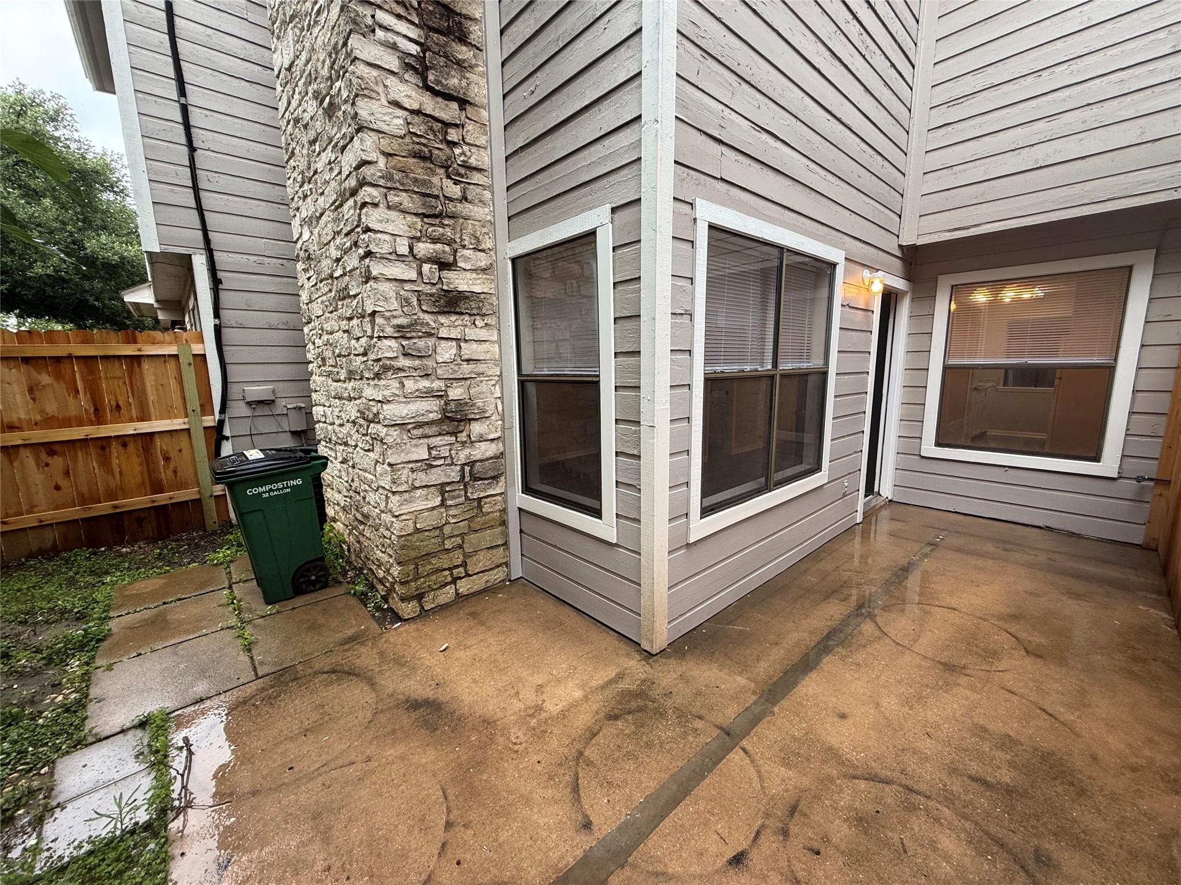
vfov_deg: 85.7
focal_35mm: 14
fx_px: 478
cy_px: 442
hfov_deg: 102.1
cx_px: 590
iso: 64
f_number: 2.2
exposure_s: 1/99
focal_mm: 2.22
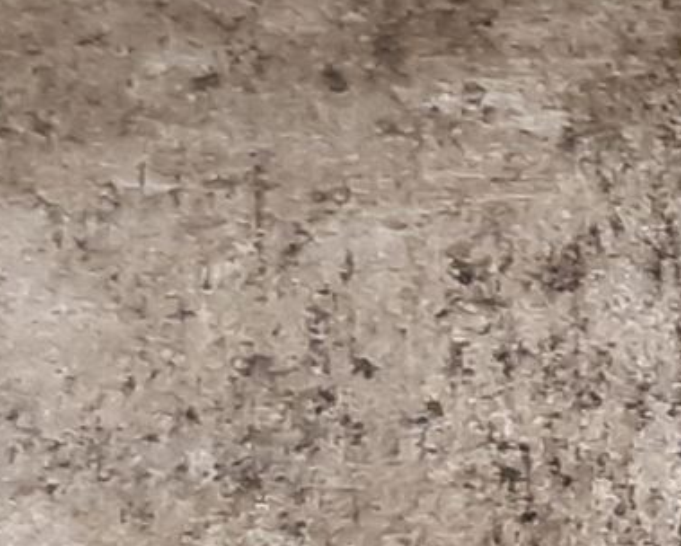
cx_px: 1224
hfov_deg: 12.8
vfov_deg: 11.2
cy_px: 467
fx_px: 2764
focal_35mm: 137
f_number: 1.7
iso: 100
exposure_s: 1/50
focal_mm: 3.93
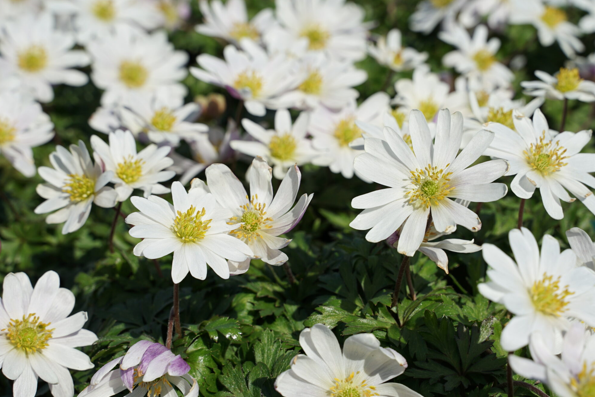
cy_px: 223
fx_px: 1603
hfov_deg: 21.0
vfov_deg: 14.1
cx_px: 316
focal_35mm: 97
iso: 100
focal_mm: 75
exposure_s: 1/500
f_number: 9
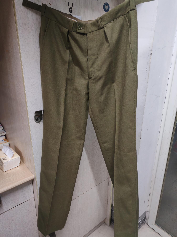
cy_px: 118
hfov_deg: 51.4
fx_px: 184
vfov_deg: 65.3
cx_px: 88
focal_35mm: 27
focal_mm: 5.52
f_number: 1.95
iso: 1000
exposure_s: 1/33
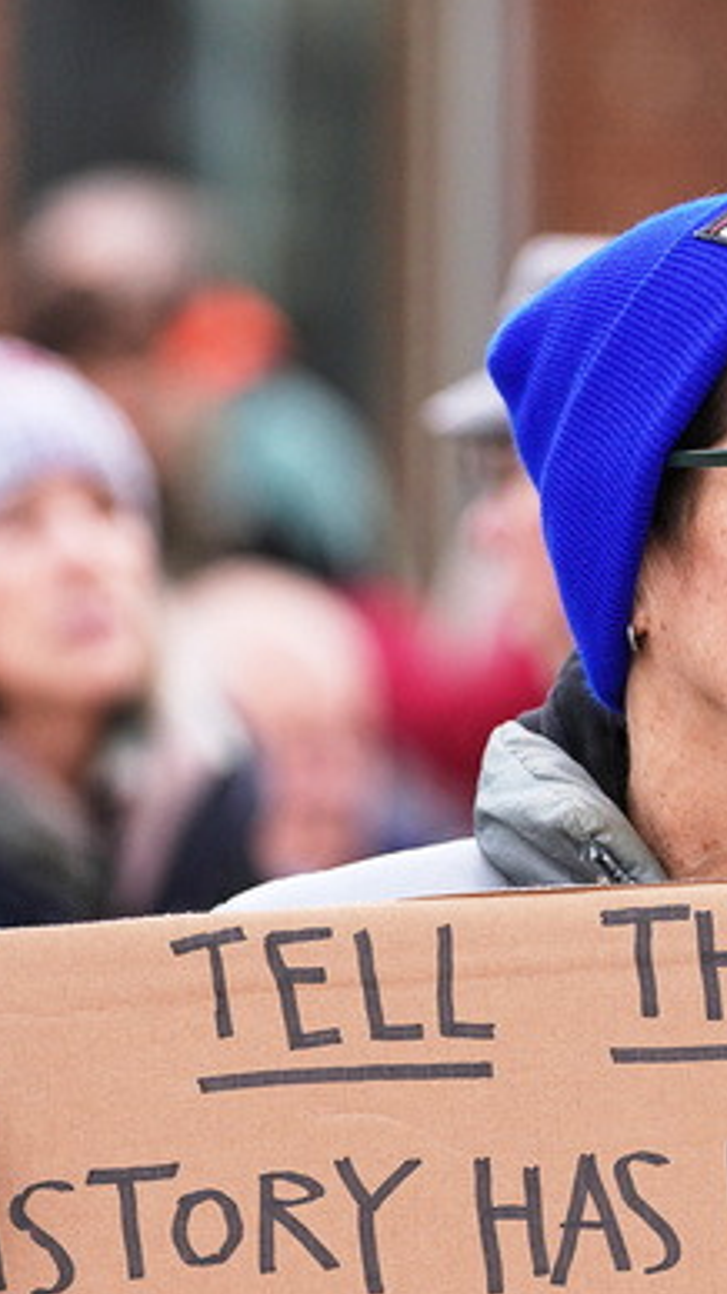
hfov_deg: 3.1
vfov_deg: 5.5
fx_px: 13377
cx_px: 754
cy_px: 679
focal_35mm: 390
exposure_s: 1/2000
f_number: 2.8
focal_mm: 141
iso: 200
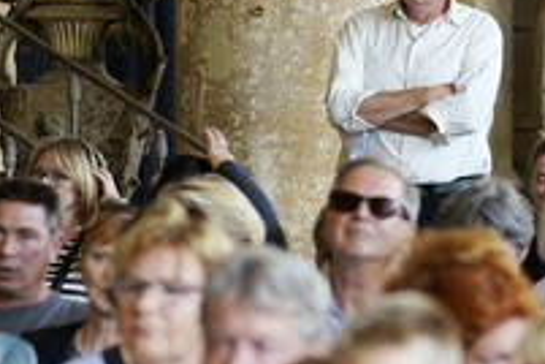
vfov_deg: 3.1
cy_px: 128
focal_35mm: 448
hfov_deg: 4.6
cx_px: 432
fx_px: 6782
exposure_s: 1/160
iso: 640
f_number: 5
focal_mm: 200
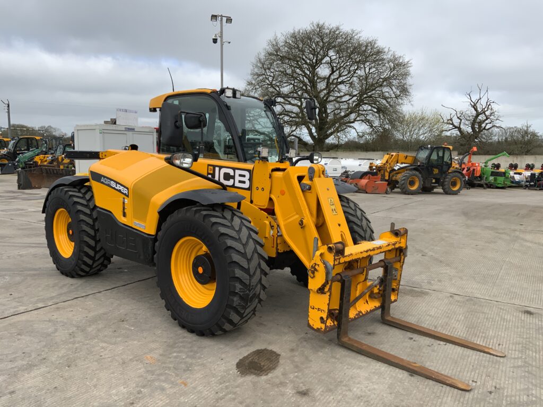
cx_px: 272
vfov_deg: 48.2
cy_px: 204
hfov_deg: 61.7
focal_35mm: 29
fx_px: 455
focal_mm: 3
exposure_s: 1/1055
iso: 16
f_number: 1.8
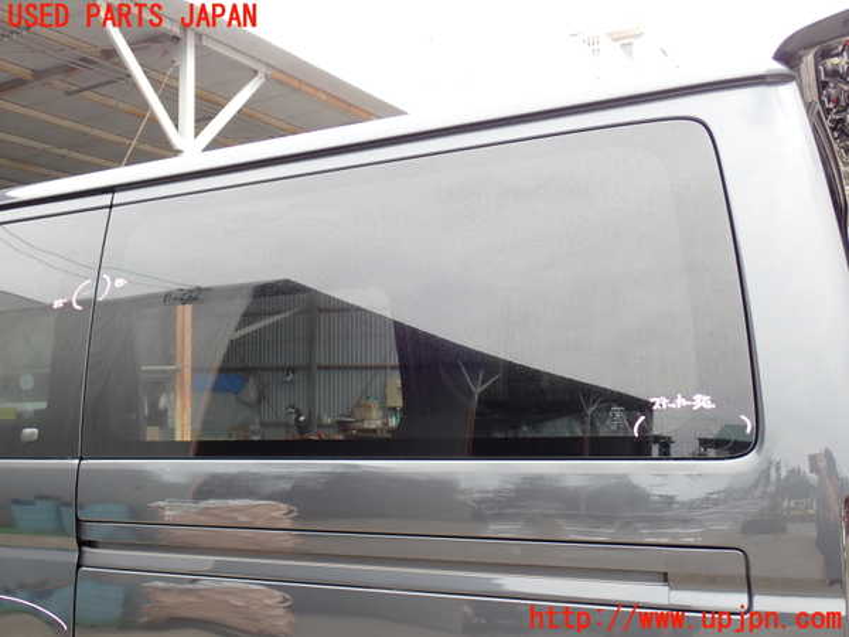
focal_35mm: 38
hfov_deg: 49.0
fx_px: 932
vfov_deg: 37.7
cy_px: 318
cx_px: 424
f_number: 3.5
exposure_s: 1/80
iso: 100
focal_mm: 6.83
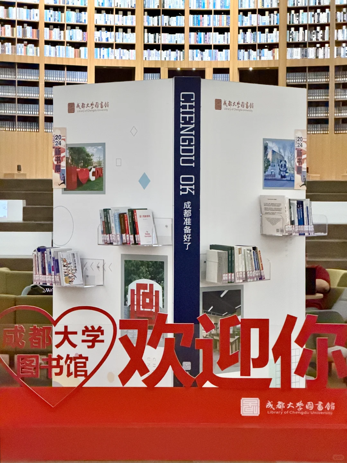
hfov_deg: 14.8
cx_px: 174
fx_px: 1337
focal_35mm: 100
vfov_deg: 19.6
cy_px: 232
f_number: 2.8
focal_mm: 16.89
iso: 1600
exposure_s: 1/33
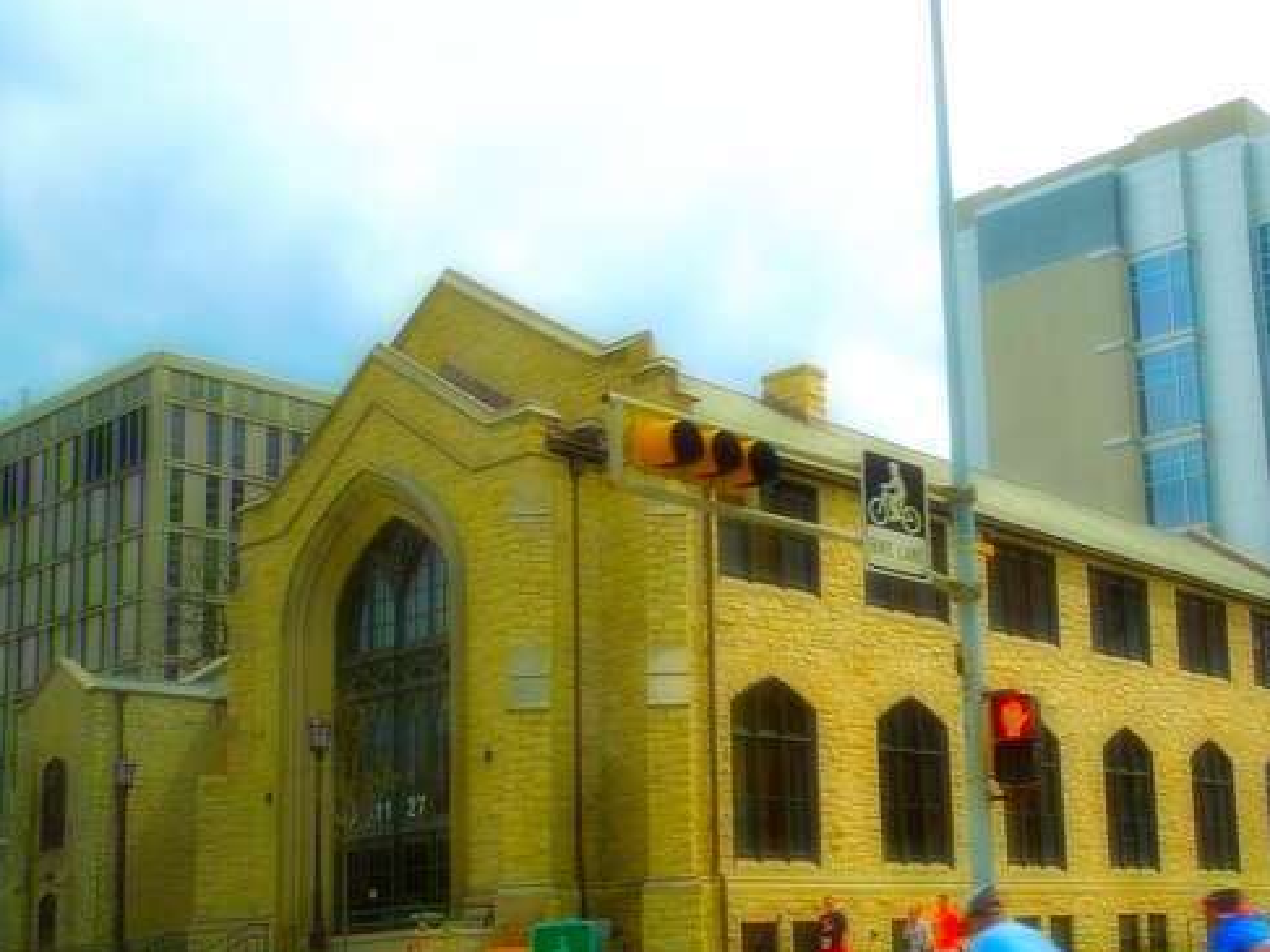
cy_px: 636
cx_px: 999
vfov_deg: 31.3
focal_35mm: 46
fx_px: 1687
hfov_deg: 39.8
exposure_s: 1/200
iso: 100
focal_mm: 5
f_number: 3.5
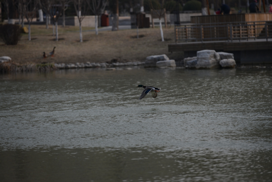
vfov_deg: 6.9
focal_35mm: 200
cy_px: 91
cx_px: 136
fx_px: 1512
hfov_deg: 10.3
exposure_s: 1/2500
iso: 640
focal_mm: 200
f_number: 4
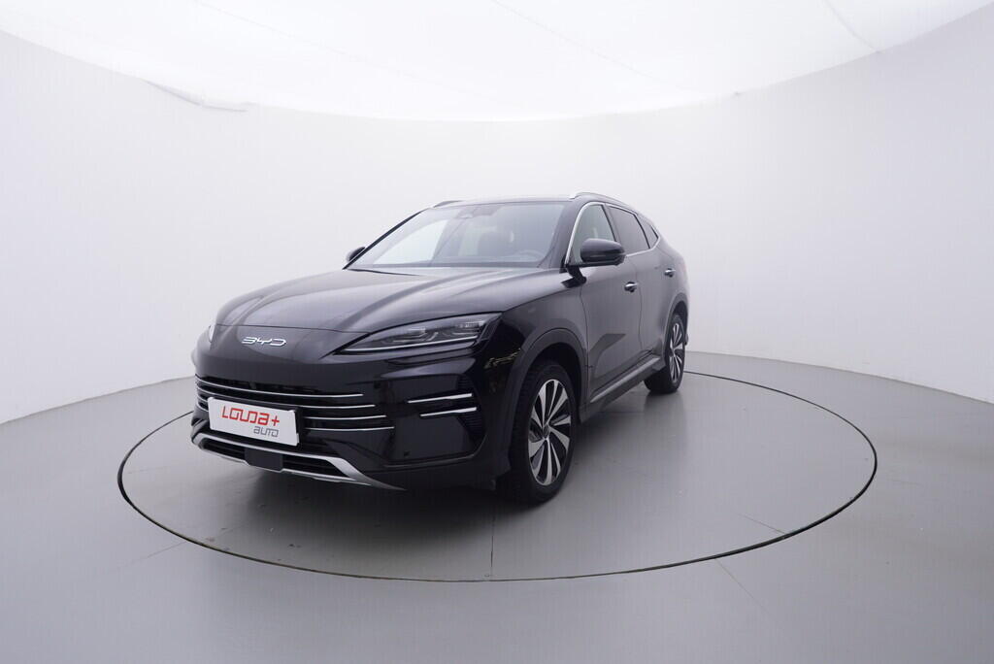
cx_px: 497
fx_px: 622
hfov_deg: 77.3
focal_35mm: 22
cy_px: 332
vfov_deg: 56.2
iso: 200
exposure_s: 1/80
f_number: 5
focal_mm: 15
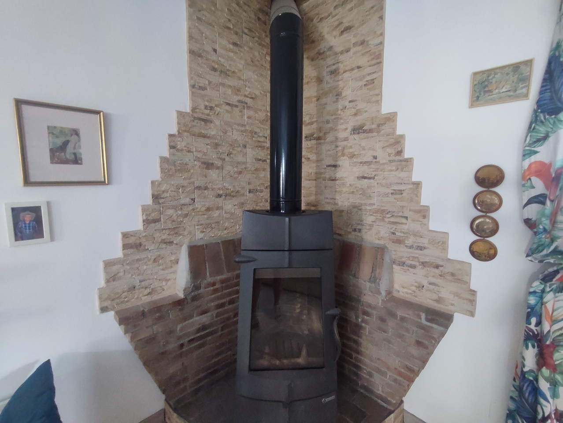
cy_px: 212
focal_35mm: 16
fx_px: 260
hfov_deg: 94.5
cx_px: 282
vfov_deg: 78.2
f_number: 2.2
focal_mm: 1.65
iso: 636
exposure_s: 1/33
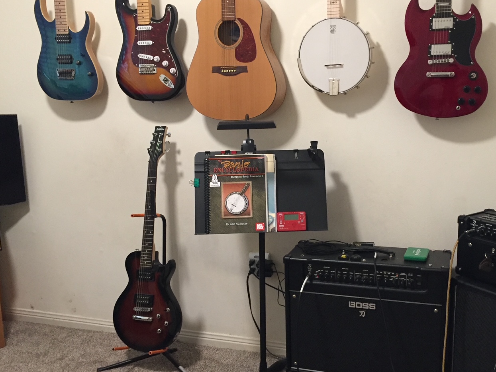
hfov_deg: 48.7
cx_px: 294
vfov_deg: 37.7
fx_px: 545
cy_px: 202
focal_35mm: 38
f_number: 2.2
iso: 250
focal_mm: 4.15
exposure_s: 1/24
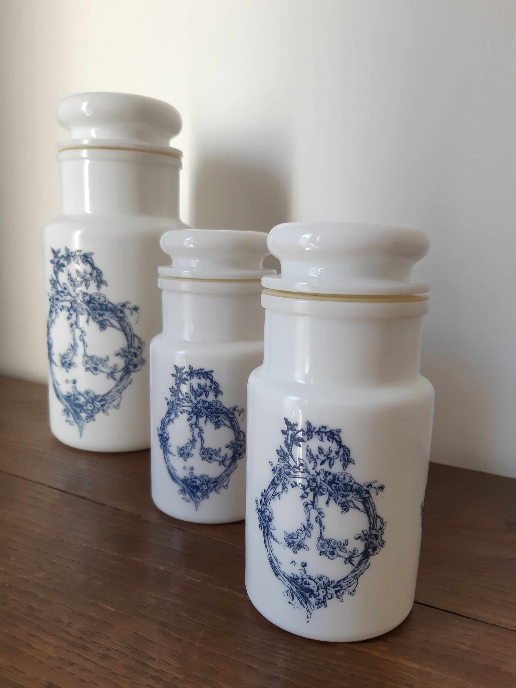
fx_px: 517
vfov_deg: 67.3
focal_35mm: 26
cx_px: 258
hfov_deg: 53.1
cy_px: 344
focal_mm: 3.93
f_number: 1.7
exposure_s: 1/60
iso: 125
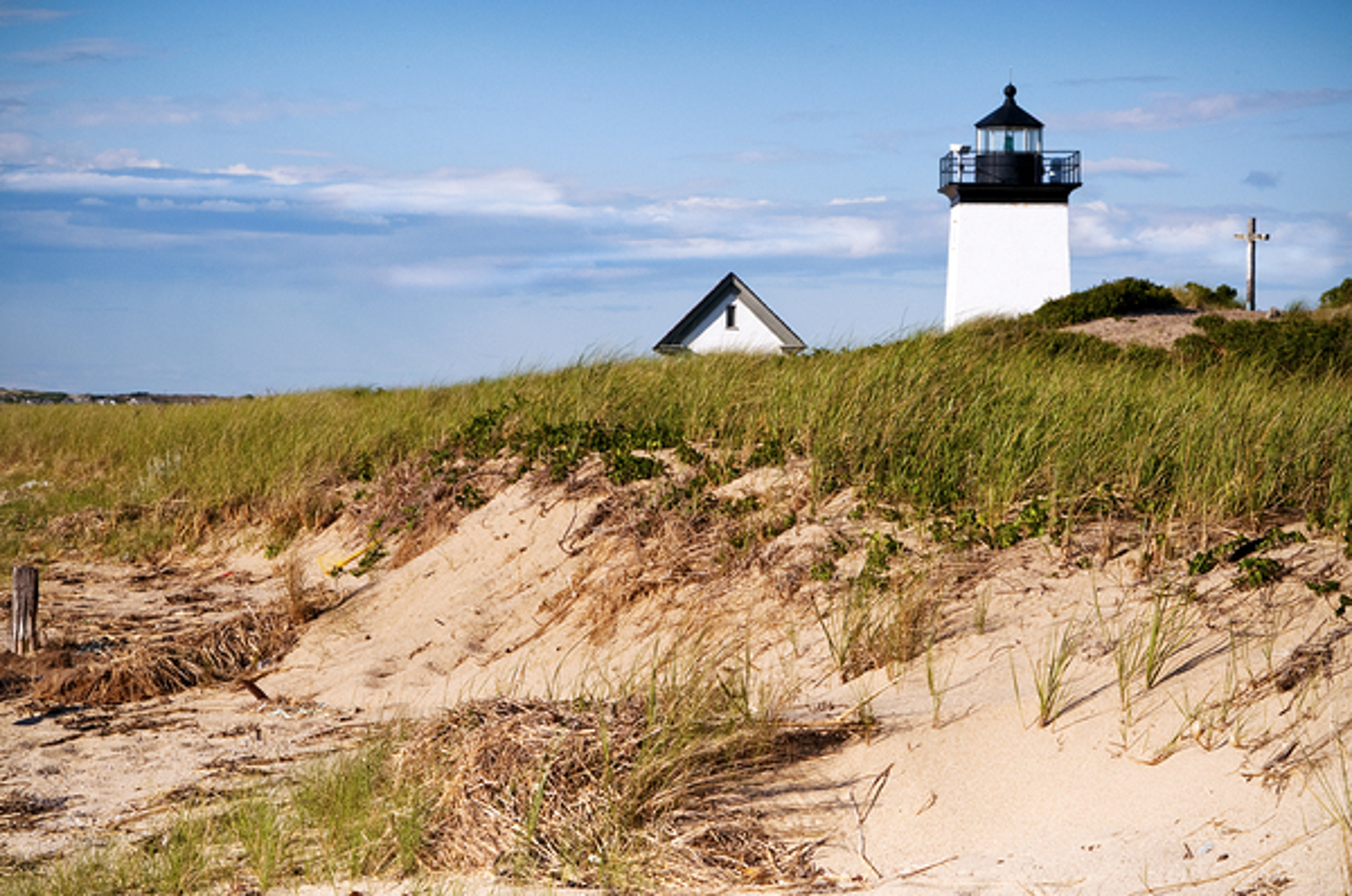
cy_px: 448
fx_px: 3937
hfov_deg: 19.5
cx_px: 676
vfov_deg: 13.0
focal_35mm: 105
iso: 200
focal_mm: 70
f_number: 16
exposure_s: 1/200
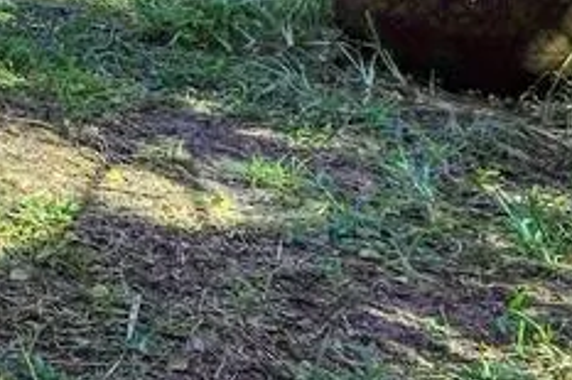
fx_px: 1746
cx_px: -1014
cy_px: -547
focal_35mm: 110
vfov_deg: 10.6
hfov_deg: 12.1
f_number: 8
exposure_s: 1/1250
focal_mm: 16
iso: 800
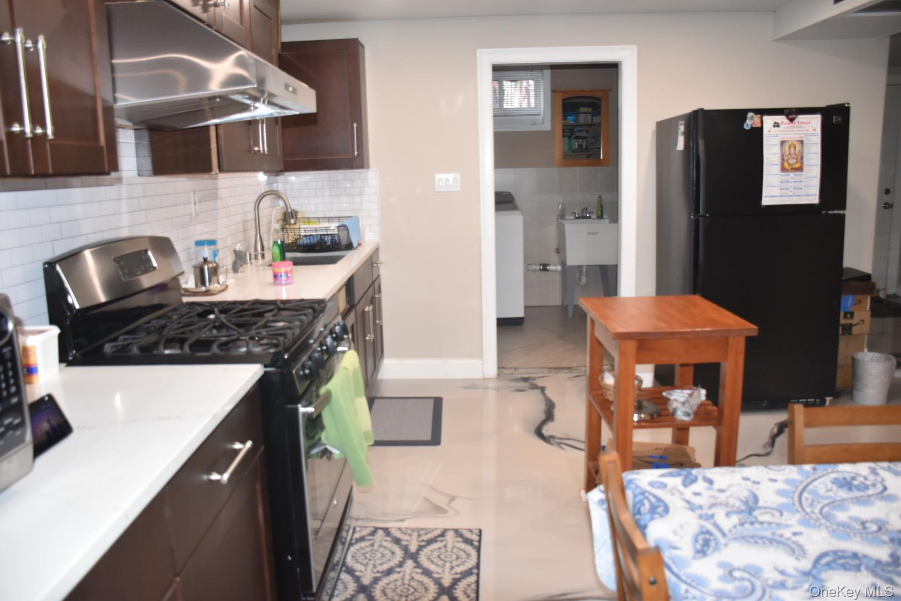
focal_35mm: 27
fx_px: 676
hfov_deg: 67.4
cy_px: 300
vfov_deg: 47.9
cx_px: 450
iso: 800
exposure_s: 1/60
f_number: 4
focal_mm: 18
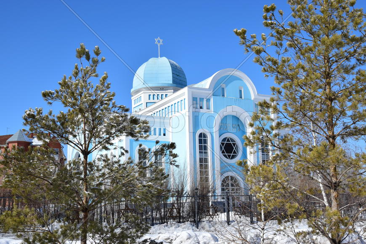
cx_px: 183
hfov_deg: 41.1
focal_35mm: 48
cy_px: 122
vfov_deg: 28.1
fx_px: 488
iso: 100
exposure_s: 1/320
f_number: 9
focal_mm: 32
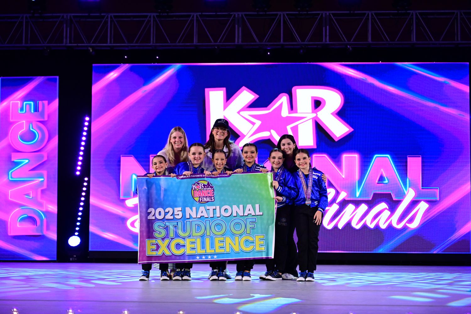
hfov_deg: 28.8
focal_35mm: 70
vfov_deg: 19.5
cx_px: 236
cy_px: 157
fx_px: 916
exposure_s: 1/1000
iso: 2500
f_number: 3.2
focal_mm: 70
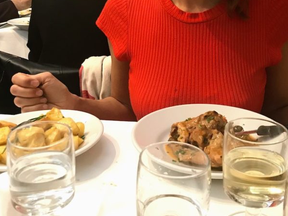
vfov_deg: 29.5
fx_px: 399
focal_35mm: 48
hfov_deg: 39.6
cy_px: 40
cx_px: 150
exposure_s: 1/17
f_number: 1.8
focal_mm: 3.99
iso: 100
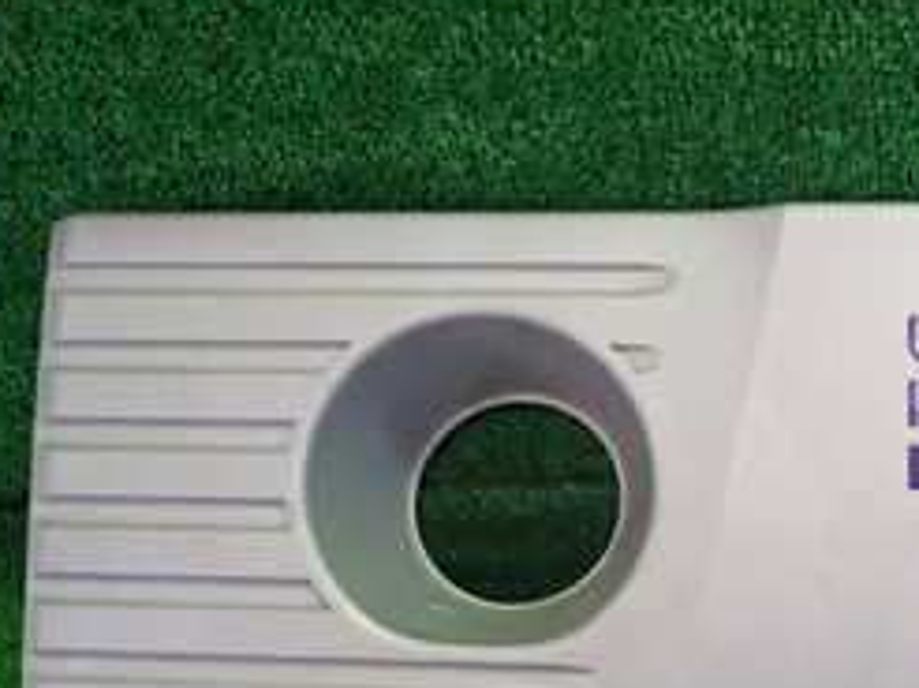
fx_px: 1618
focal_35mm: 61
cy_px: 434
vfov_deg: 23.9
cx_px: 1009
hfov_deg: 28.8
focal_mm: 4.5
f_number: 2
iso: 320
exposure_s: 1/30
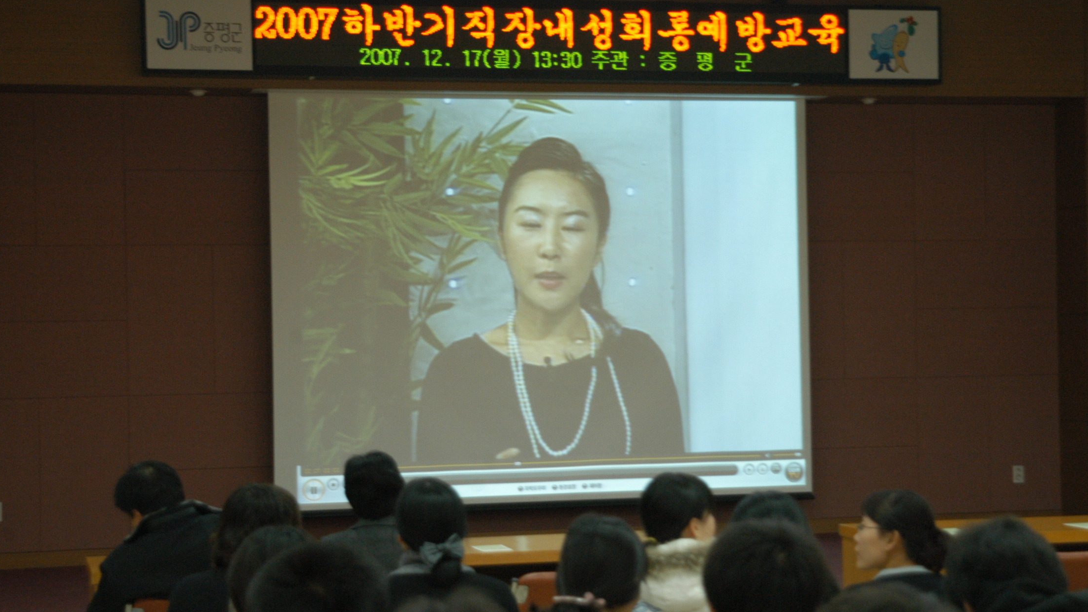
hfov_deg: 29.5
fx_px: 2063
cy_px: 323
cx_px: 548
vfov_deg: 16.9
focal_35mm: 72
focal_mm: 45
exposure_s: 1/40
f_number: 4.5
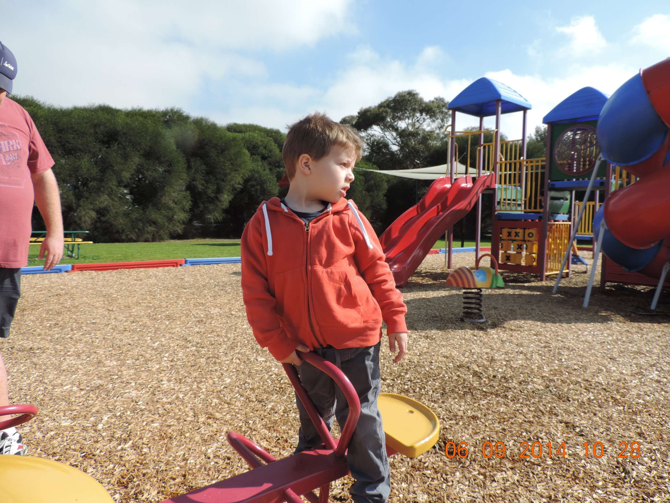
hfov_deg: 71.6
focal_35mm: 24
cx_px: 335
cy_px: 252
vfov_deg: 56.8
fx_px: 465
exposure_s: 1/800
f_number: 3
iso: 80
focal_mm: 4.3
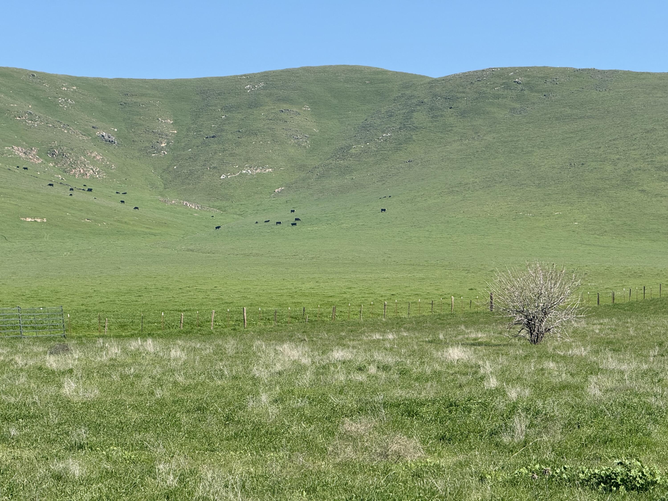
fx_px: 2316
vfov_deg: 12.3
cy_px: 250
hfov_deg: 16.4
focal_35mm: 120
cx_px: 334
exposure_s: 1/1773
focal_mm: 15.66
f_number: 2.8
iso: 64
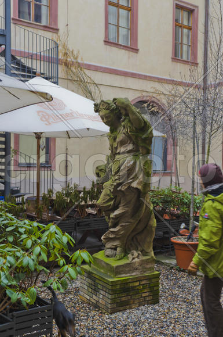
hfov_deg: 31.8
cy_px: 168
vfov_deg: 46.5
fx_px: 391
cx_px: 112
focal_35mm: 42
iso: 200
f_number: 3.5
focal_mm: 28
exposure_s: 1/30
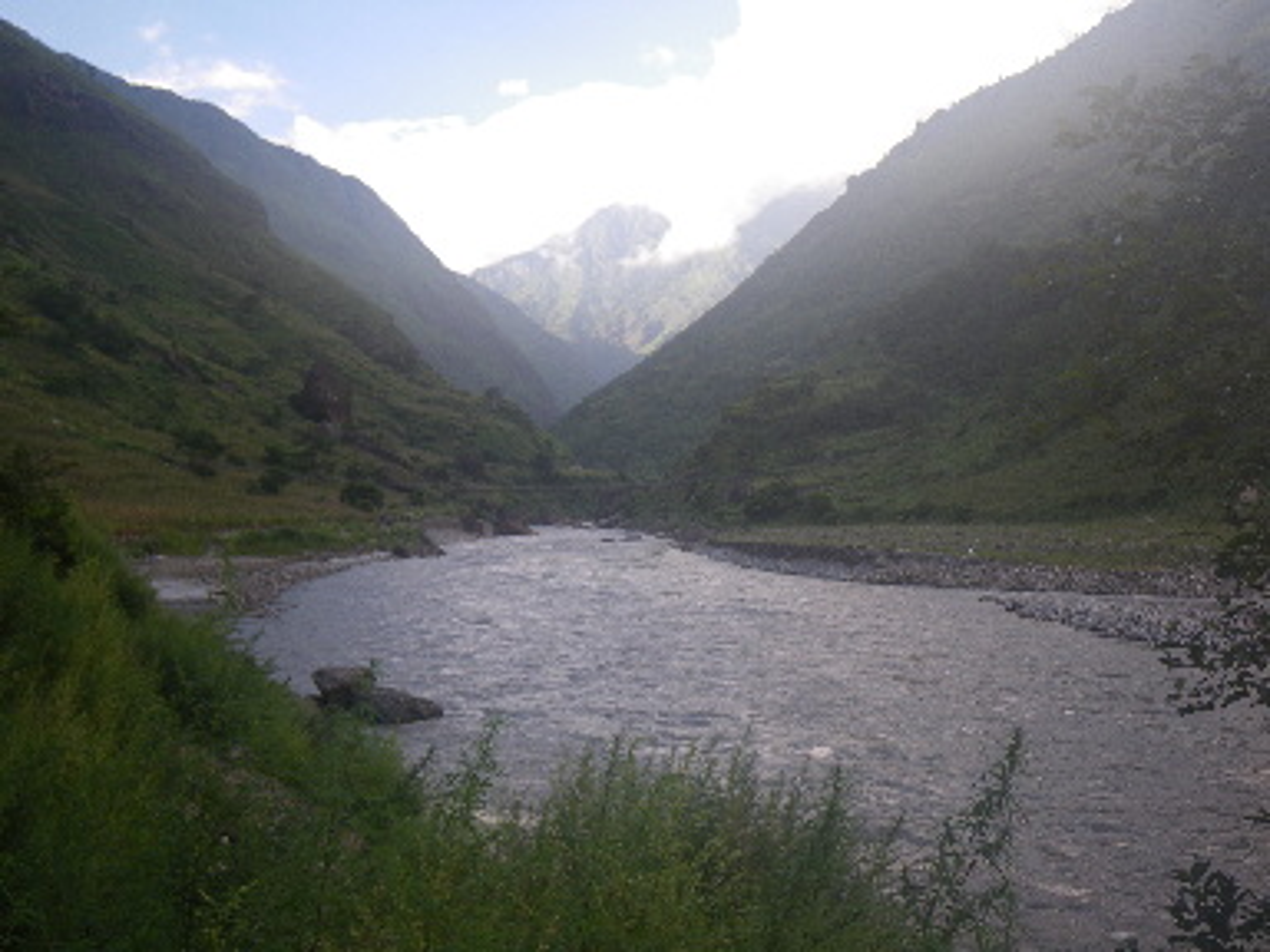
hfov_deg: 54.0
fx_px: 1247
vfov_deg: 41.8
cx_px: 635
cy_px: 476
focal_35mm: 34
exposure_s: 1/125
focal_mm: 6.1
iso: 50
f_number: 3.8
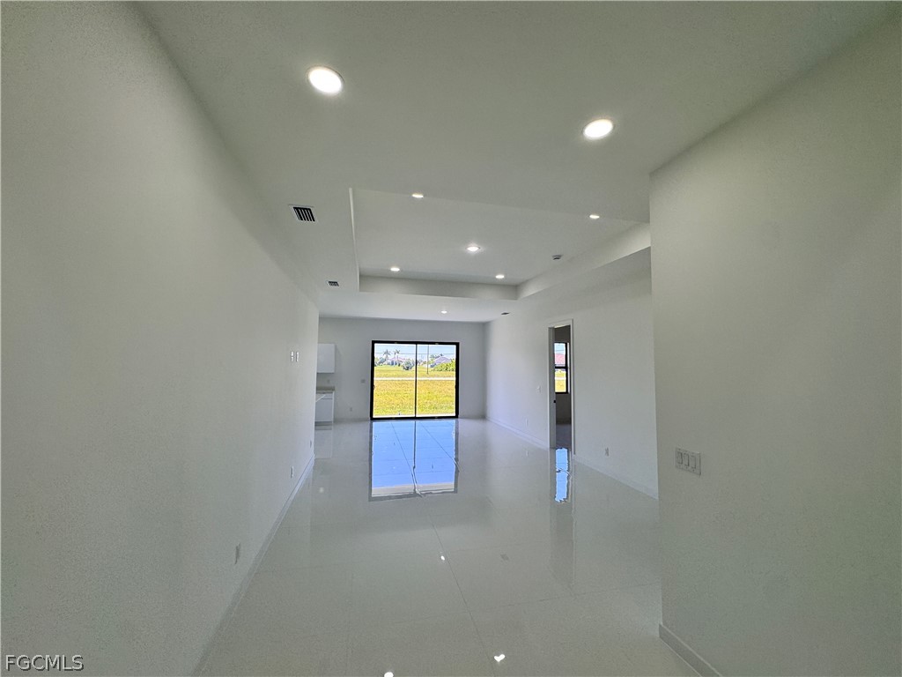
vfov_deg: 85.7
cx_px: 451
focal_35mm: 14
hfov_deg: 102.1
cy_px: 338
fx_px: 365
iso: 40
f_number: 2.2
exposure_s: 1/210
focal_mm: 2.22
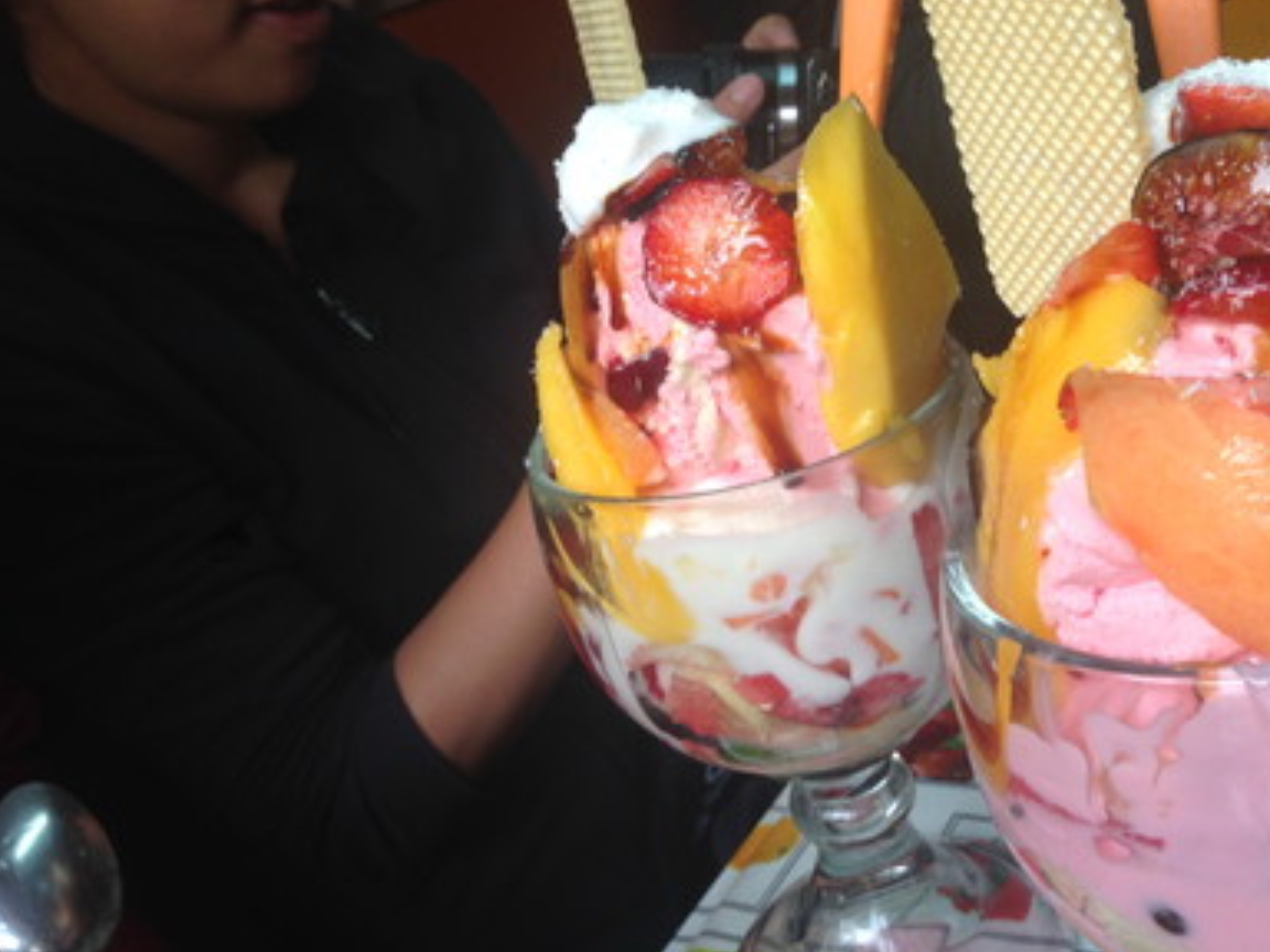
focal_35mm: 43
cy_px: 471
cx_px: 794
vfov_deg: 33.6
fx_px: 1578
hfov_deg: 43.5
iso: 50
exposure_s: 1/40
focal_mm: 4.12
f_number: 2.4
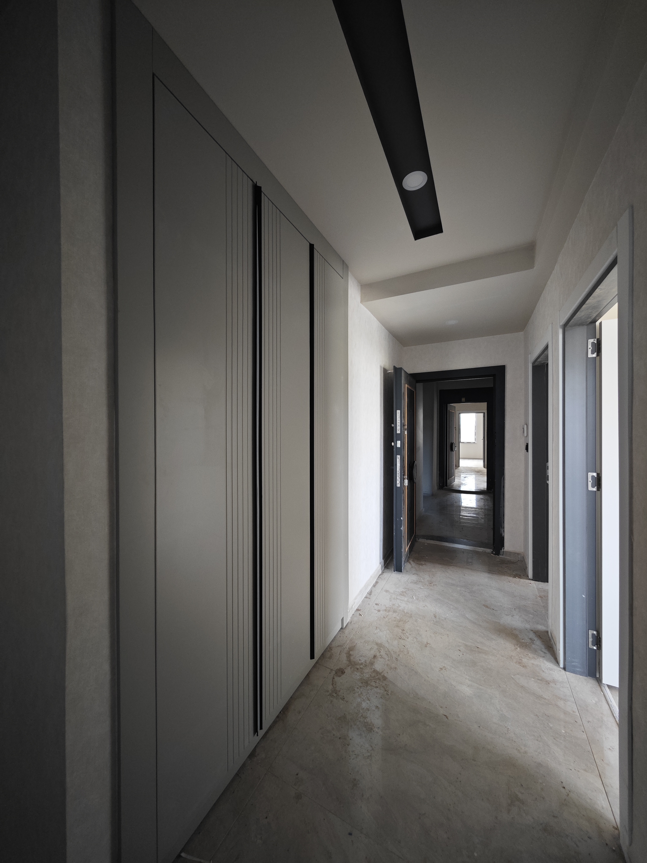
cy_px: 432
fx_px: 299
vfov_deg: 110.5
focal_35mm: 12
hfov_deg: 94.5
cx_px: 324
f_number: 1.8
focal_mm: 2.03
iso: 200
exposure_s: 1/40.8
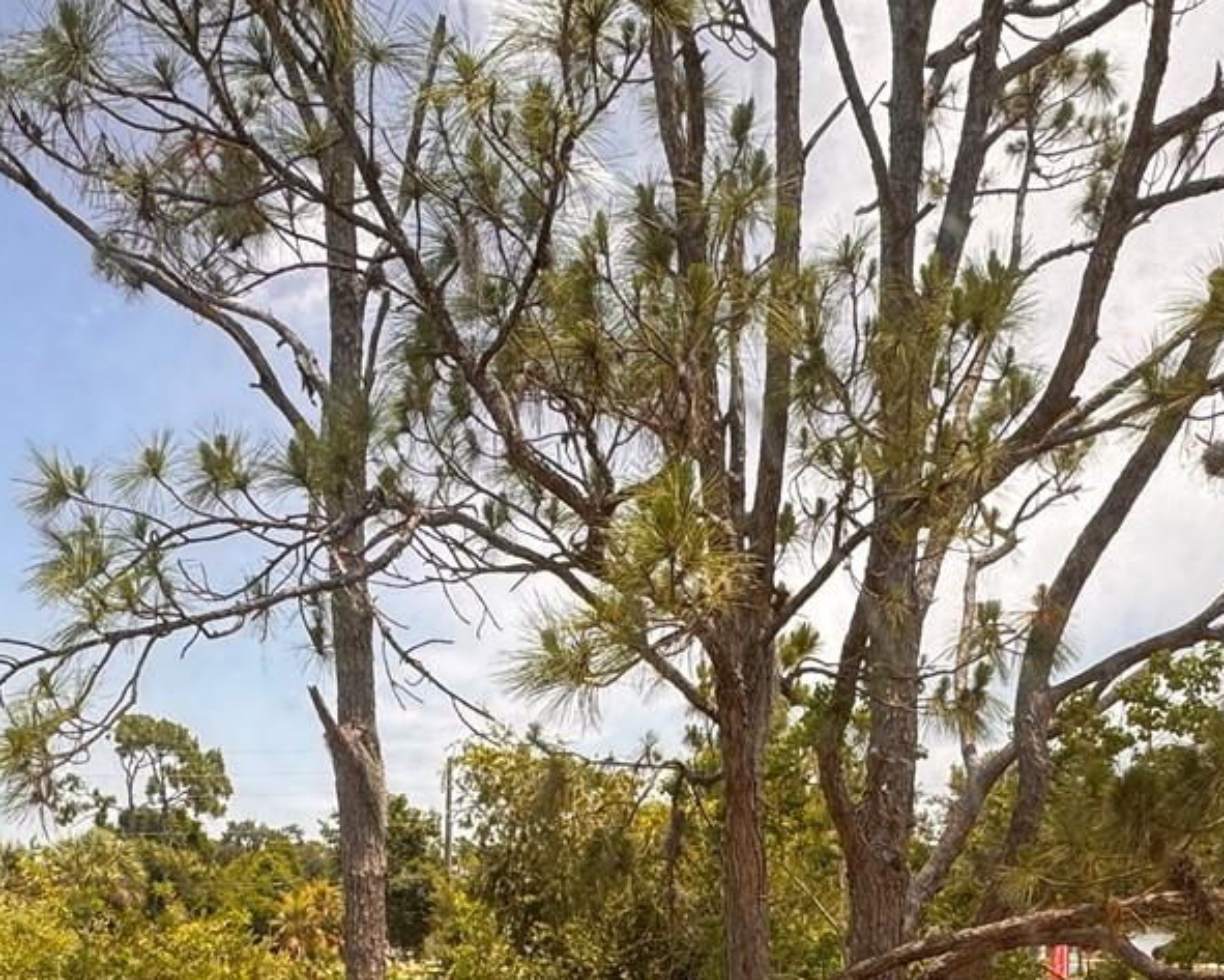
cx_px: 555
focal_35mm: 37
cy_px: 1042
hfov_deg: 49.0
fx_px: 1341
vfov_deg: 35.2
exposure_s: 1/675
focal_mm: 2.22
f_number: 2.2
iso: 40
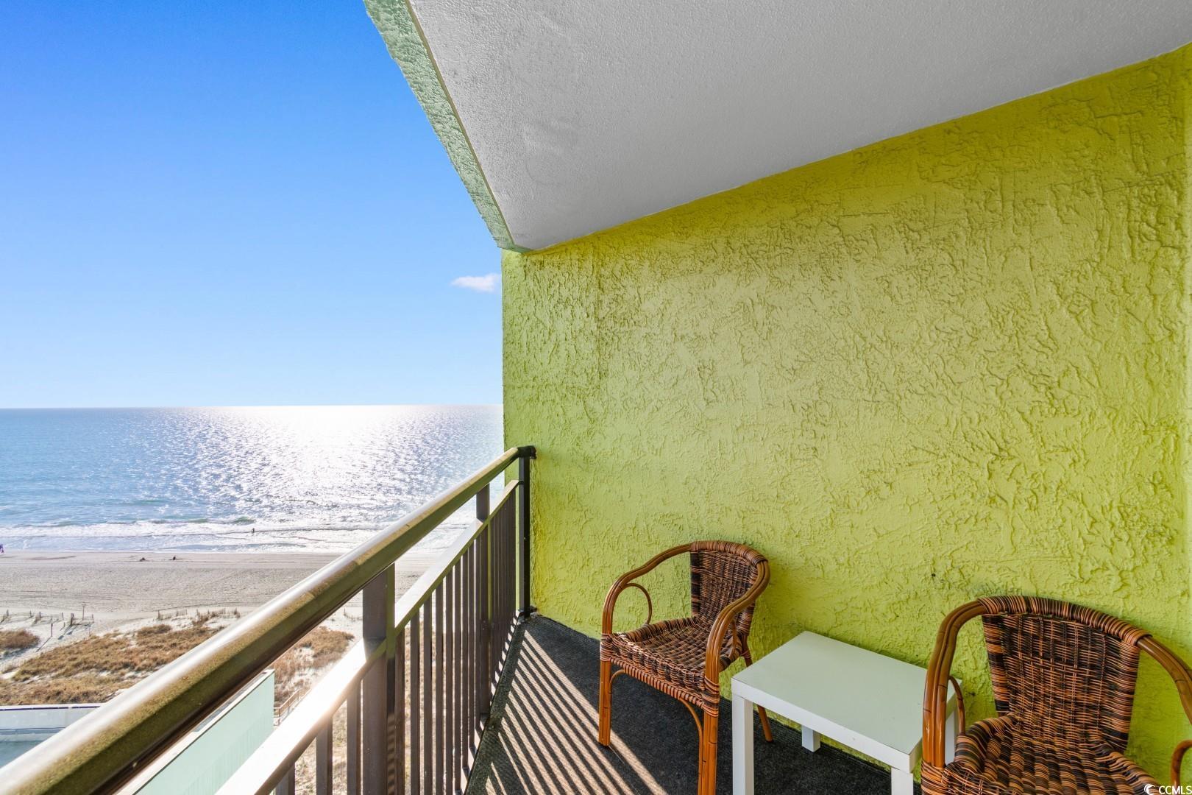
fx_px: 497
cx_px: 596
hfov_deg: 100.4
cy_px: 398
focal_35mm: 15
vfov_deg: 77.3
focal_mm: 10
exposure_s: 1/160
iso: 100
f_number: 6.3
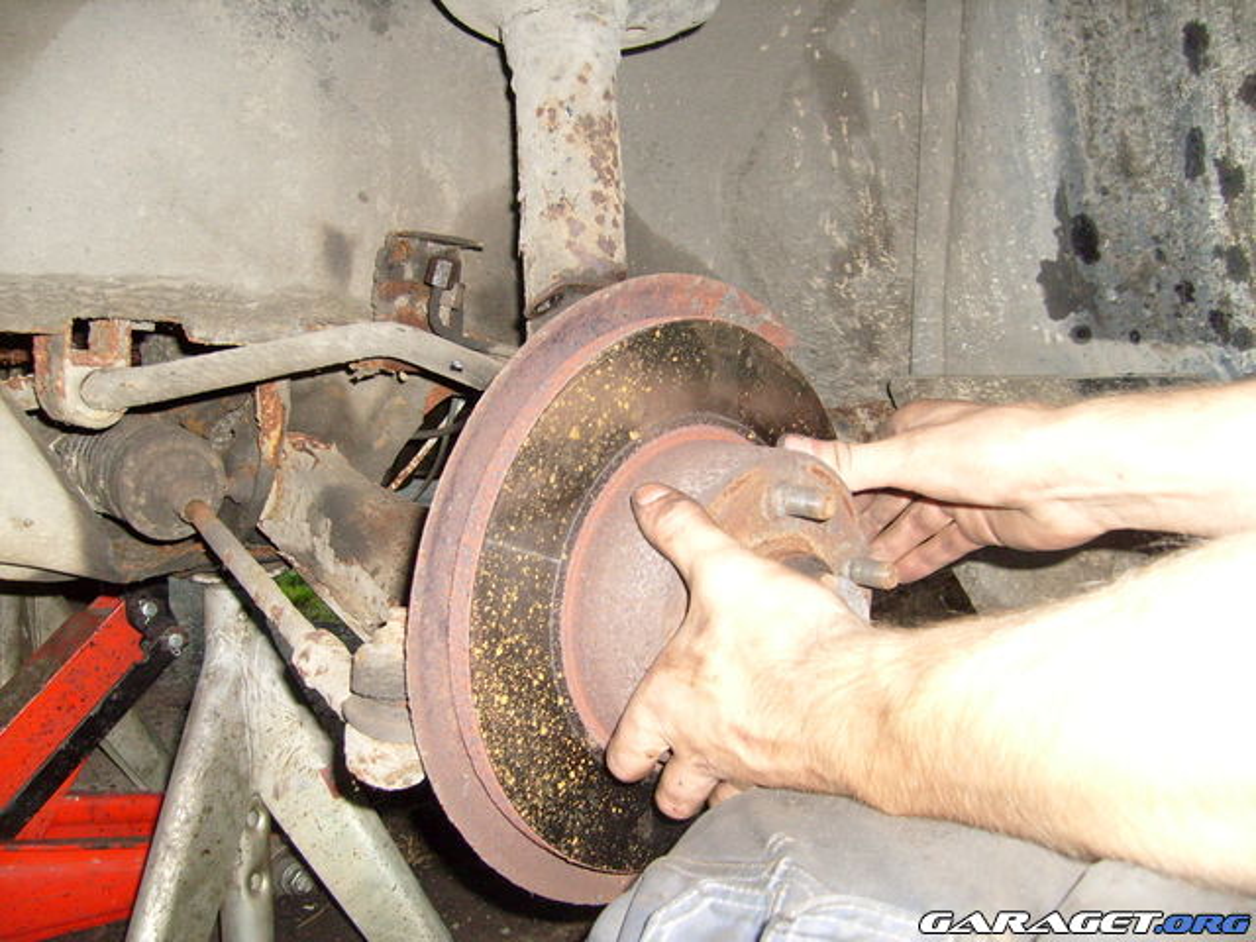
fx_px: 1270
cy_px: 471
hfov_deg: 52.6
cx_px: 628
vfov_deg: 40.7
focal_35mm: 35
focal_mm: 5.8
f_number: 2.8
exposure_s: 1/45
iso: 100
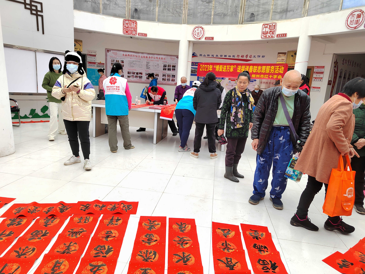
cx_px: 182
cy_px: 137
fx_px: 243
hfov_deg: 73.9
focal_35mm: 23
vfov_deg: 58.9
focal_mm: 5.52
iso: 184
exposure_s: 1/100
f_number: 1.9
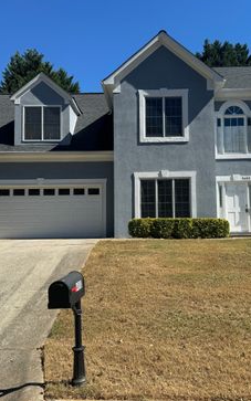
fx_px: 383
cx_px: 150
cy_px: 198
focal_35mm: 35
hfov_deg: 36.2
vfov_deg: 55.3
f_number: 1.78
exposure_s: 1/3597
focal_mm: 6.76
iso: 80
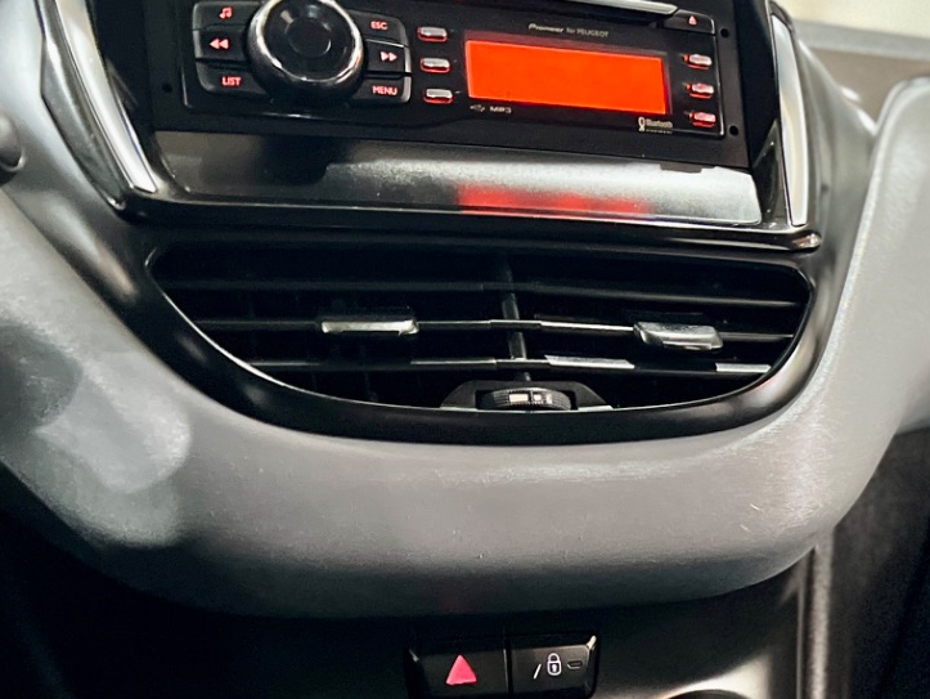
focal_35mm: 69
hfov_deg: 25.4
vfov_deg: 20.8
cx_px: 1102
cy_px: 663
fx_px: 1855
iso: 500
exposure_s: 1/30
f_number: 1.5
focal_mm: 5.7
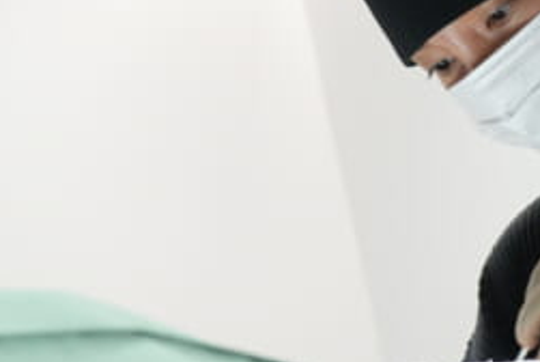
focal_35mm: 117
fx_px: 1757
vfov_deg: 11.7
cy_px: 80
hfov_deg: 17.5
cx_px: 329
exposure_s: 1/90
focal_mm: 49
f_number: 5.6
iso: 1250
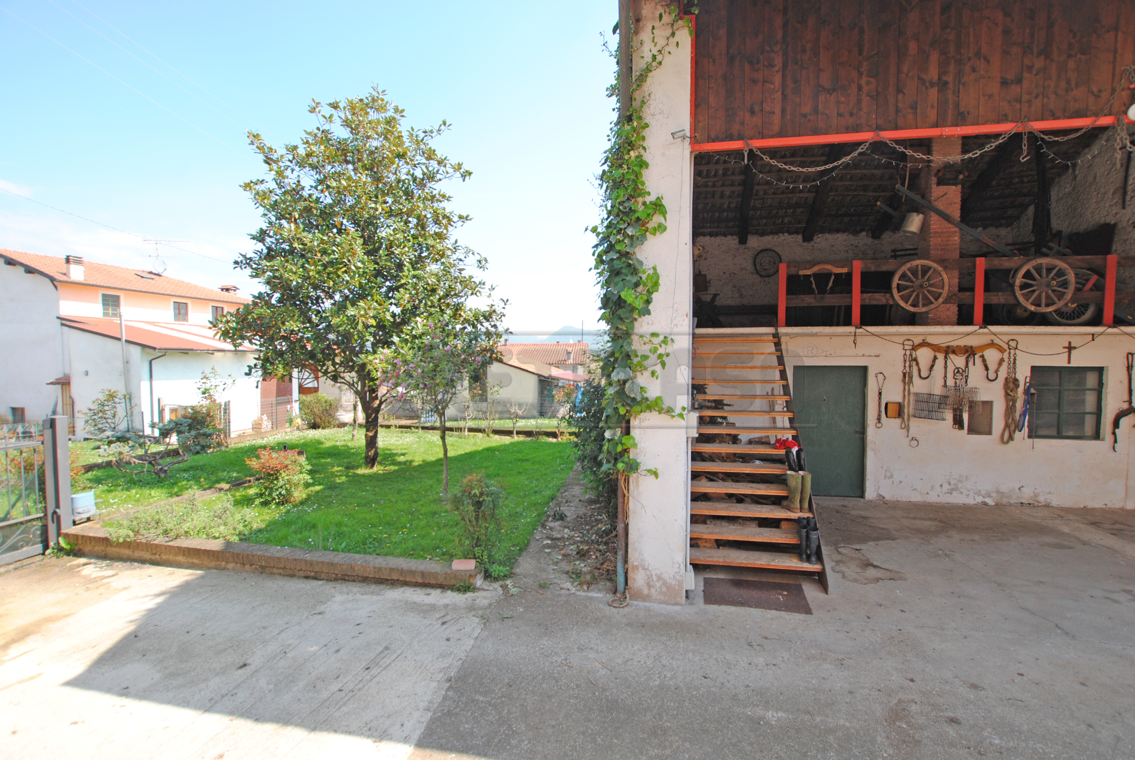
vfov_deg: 77.5
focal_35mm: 15
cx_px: 568
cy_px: 380
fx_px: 474
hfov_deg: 100.3
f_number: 5.6
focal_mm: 10
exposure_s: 1/125
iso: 100
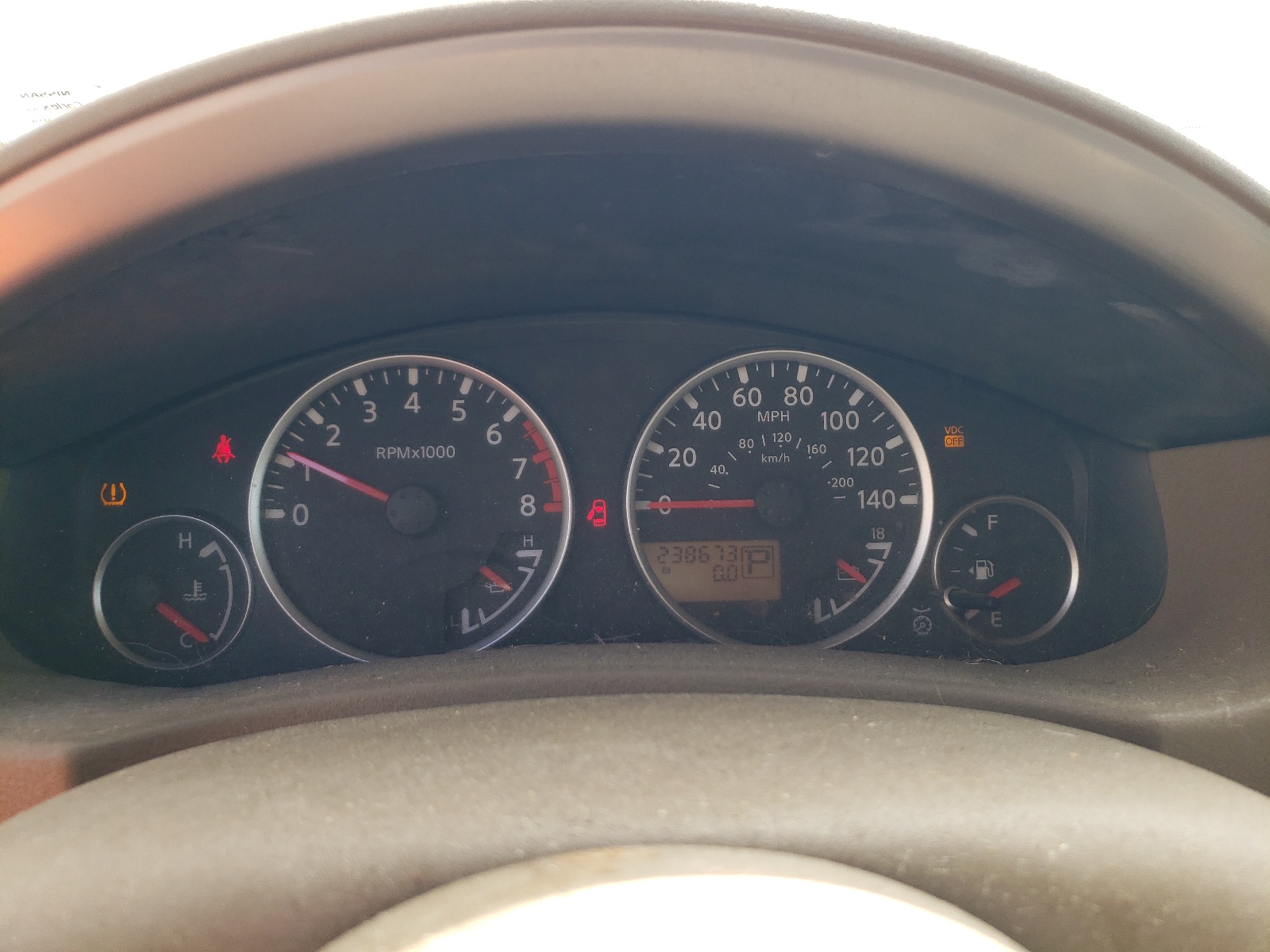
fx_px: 954
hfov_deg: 67.3
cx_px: 635
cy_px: 476
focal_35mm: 26
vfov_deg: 53.1
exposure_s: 1/238
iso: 50
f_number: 1.5
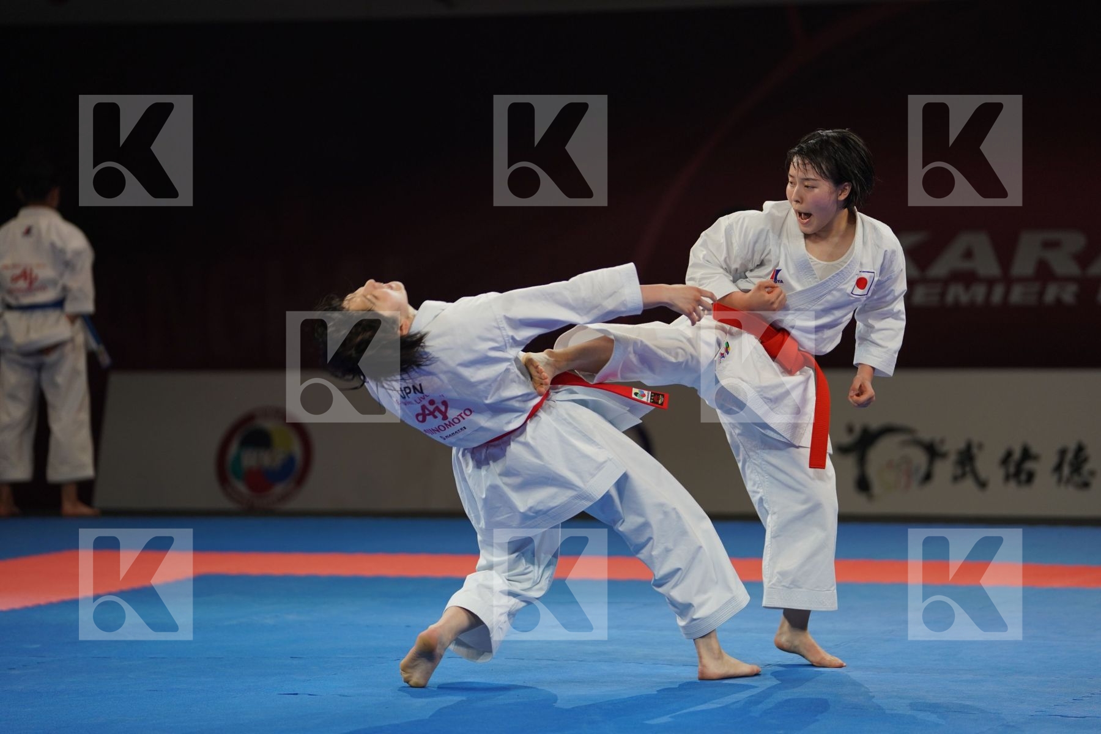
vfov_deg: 8.9
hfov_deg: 13.3
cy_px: 367
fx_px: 4709
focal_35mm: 154
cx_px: 550
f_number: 2.8
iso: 640
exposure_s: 1/500
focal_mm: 154
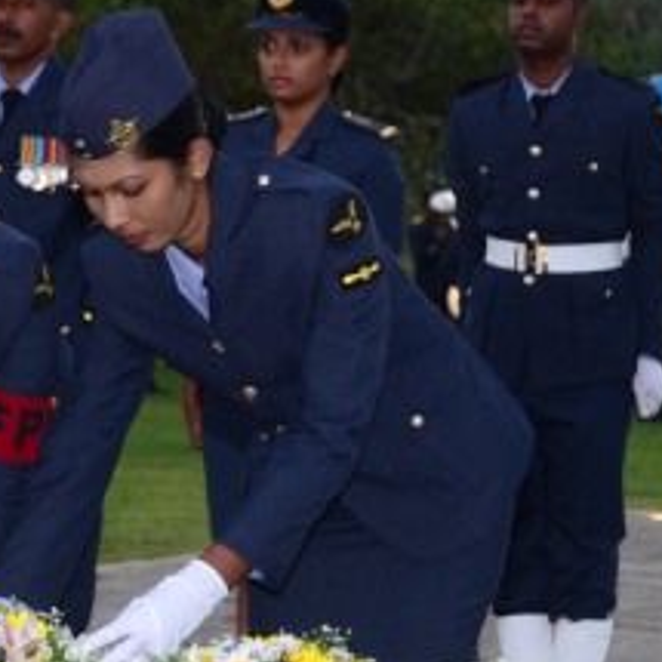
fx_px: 4980
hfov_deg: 7.6
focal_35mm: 230
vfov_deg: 7.6
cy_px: 442
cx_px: 43
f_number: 5.6
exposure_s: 1/60
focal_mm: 65
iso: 400
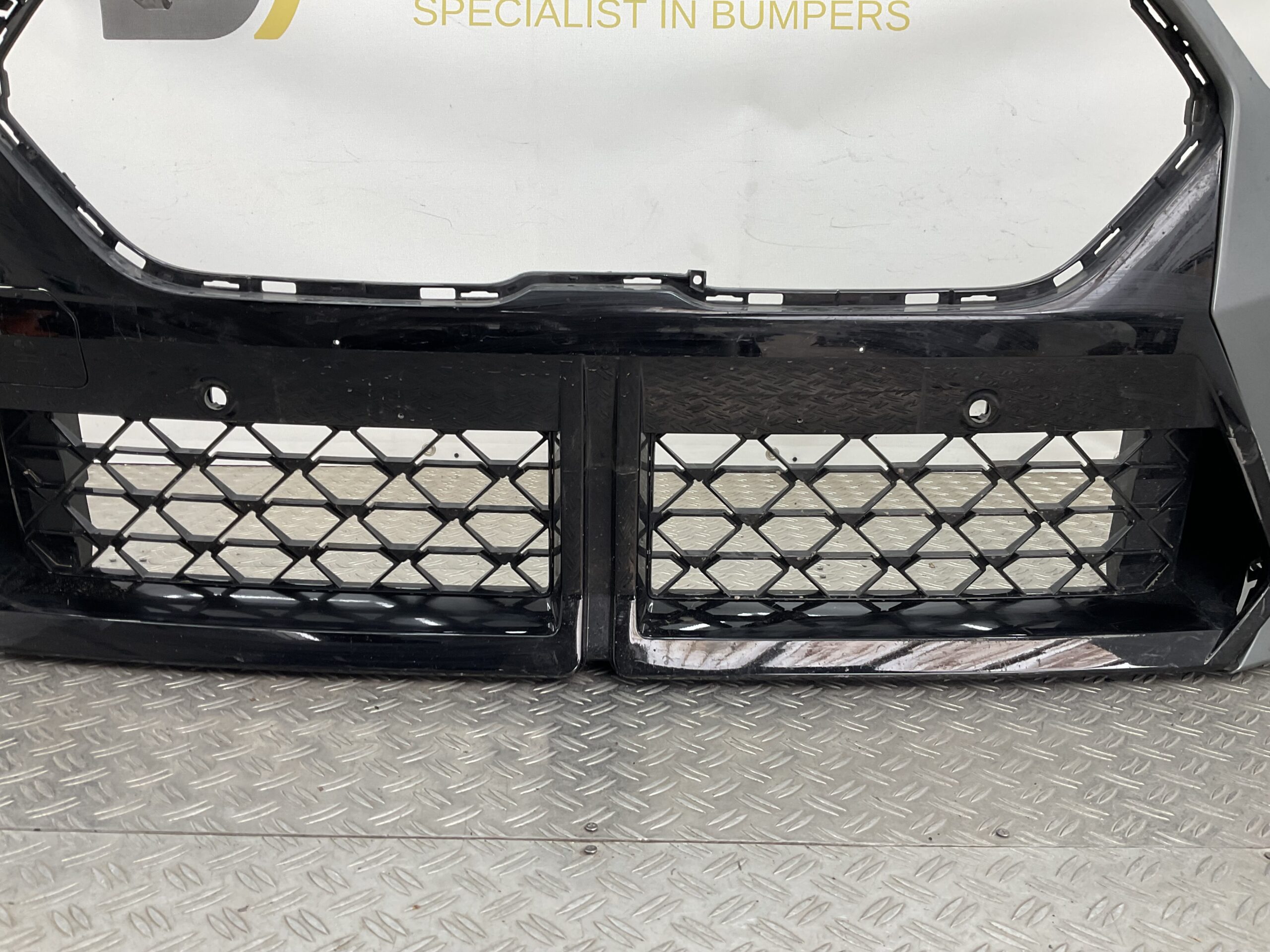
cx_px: 635
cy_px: 476
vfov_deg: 48.2
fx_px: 1064
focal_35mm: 29
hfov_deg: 61.7
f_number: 1.8
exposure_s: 1/120
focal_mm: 3
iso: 32
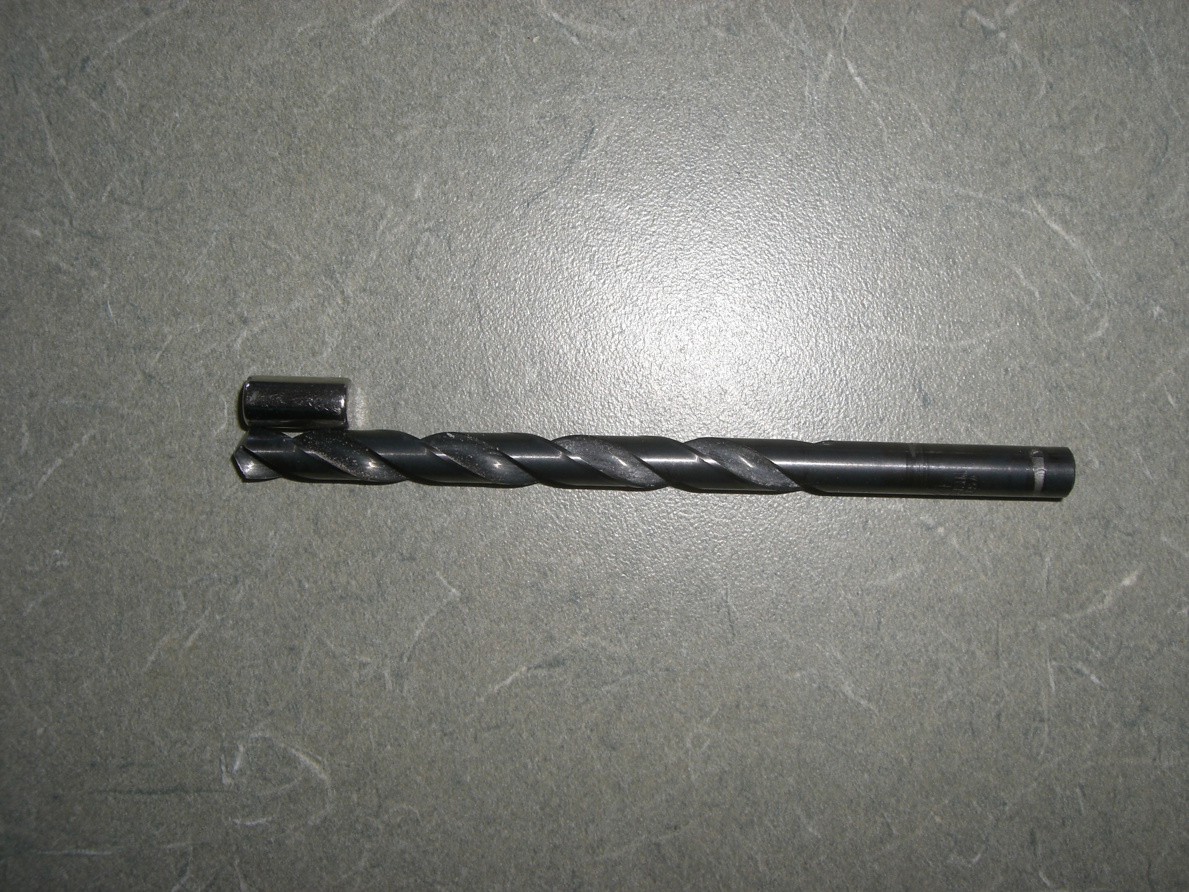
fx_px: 1305
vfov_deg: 37.7
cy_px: 446
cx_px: 594
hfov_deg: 49.0
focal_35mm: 38
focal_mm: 6.2
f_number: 4.3
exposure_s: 1/60
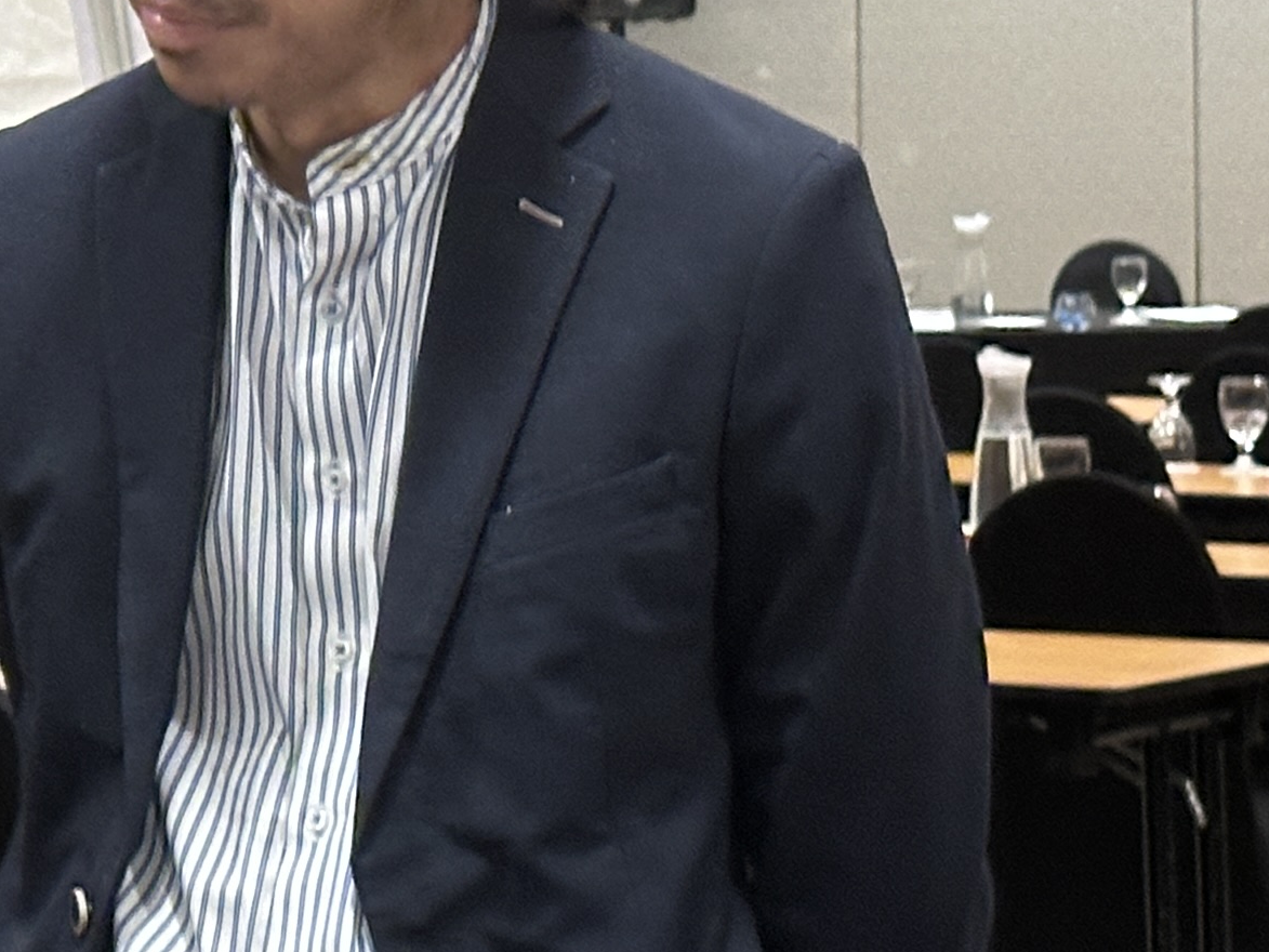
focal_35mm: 165
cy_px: 327
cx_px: -506
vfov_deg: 9.0
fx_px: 6049
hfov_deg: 11.6
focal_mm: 6.86
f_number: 1.78
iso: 320
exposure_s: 1/33
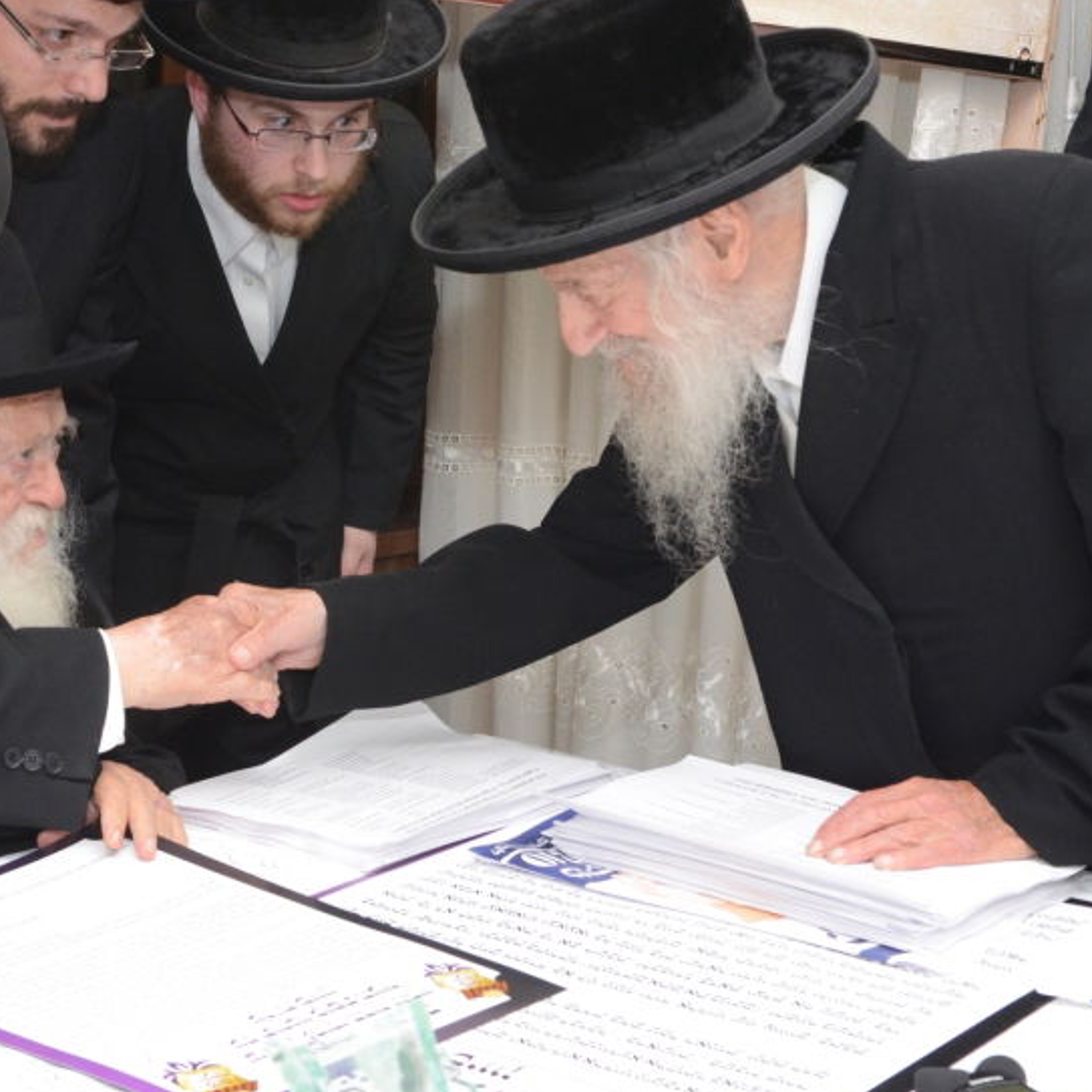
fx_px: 2570
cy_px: 469
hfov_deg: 23.9
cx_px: 408
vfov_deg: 24.0
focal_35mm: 72
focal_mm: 30
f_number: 6.3
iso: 1250
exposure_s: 1/125
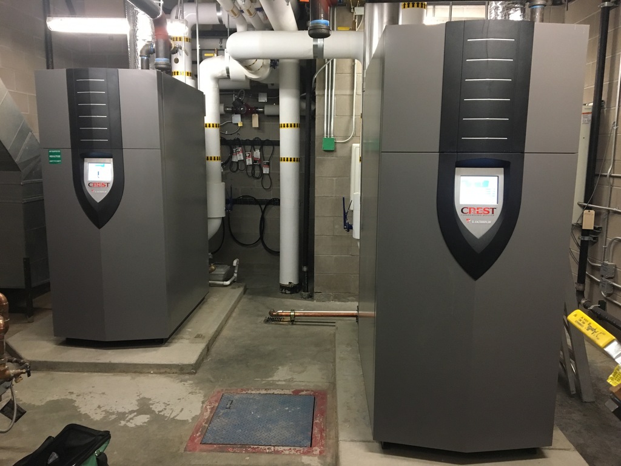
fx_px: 520
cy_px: 233
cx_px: 310
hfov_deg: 61.7
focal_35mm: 29
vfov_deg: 48.2
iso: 200
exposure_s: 1/24
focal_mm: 4.15
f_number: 2.2
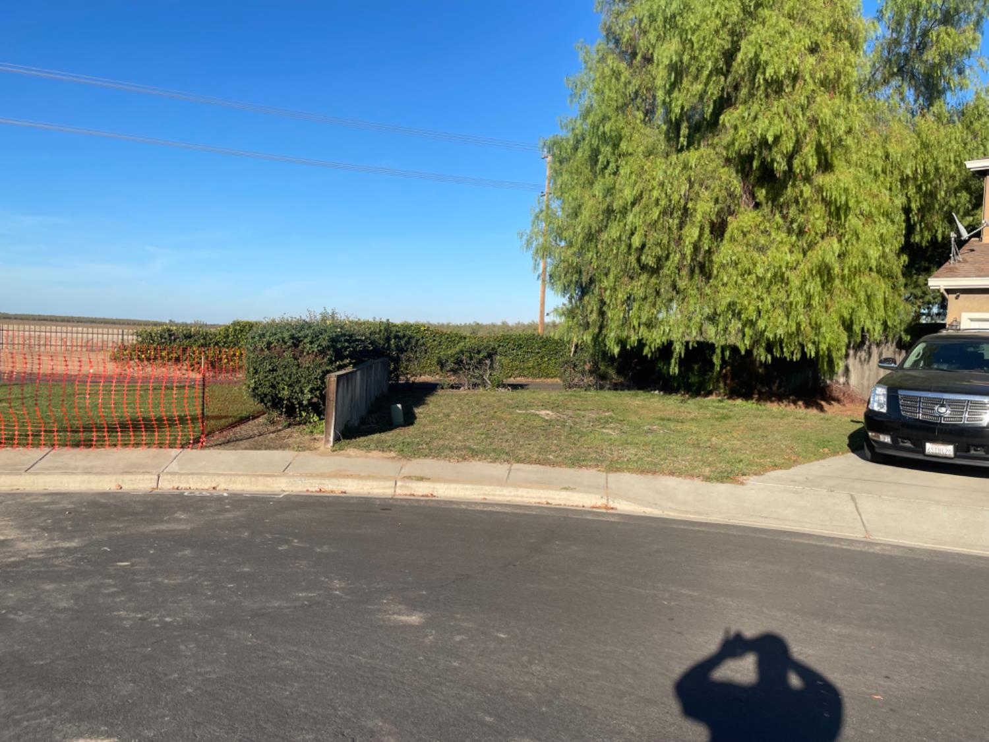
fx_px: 714
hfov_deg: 69.4
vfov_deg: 54.9
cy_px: 371
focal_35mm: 25
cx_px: 494
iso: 32
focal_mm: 5.1
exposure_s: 1/3165
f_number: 1.6
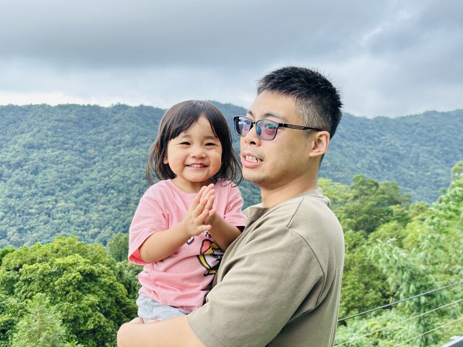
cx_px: 219
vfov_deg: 27.5
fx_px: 709
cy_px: 188
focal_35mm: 53
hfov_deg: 36.2
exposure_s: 1/390
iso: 64
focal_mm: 6.86
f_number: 1.78
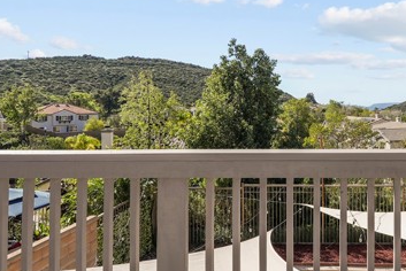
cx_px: 320
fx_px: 327
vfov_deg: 44.7
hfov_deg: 59.1
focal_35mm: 29
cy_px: 102
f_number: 11
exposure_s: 1/125
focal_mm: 16
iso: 100
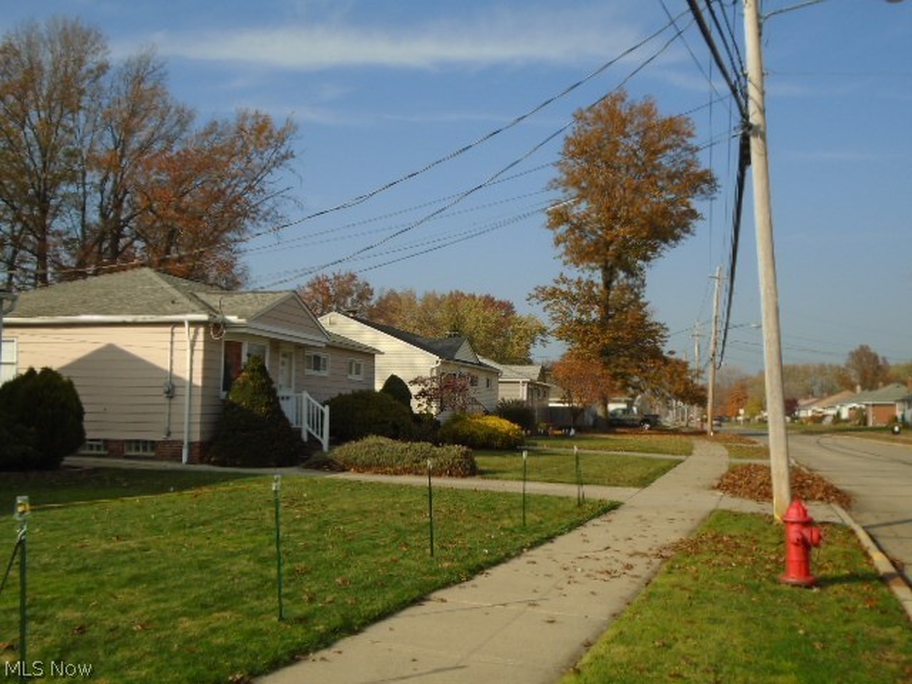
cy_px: 342
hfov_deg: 51.4
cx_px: 456
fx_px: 948
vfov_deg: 39.7
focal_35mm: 36
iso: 100
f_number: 3.8
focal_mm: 6.4
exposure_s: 1/800
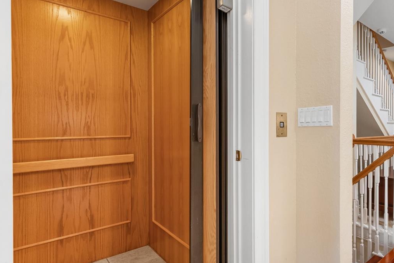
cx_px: 299
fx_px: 249
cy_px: 126
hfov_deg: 71.0
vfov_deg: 55.5
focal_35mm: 23
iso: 500
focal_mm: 14.5
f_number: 8
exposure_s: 1/10
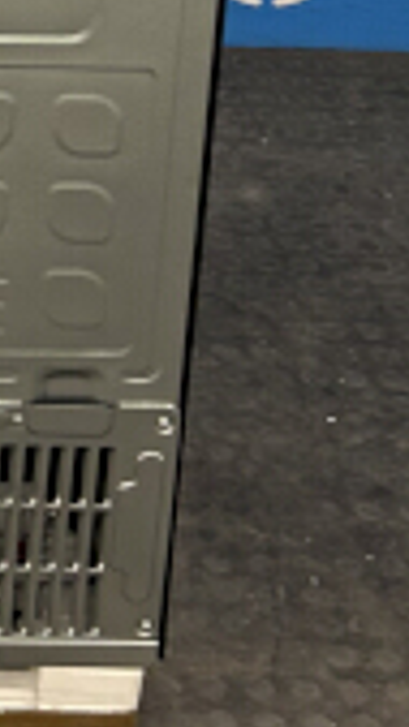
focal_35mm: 135
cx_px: -398
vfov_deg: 14.5
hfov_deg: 8.5
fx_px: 2604
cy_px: -469
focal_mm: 5.7
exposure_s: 1/50
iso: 80
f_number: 1.5
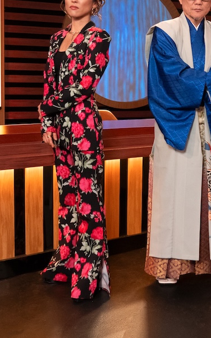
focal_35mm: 61
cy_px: 134
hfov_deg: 20.4
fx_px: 561
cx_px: 224
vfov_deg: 33.4
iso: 8000
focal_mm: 30
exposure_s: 1/250
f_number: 6.3
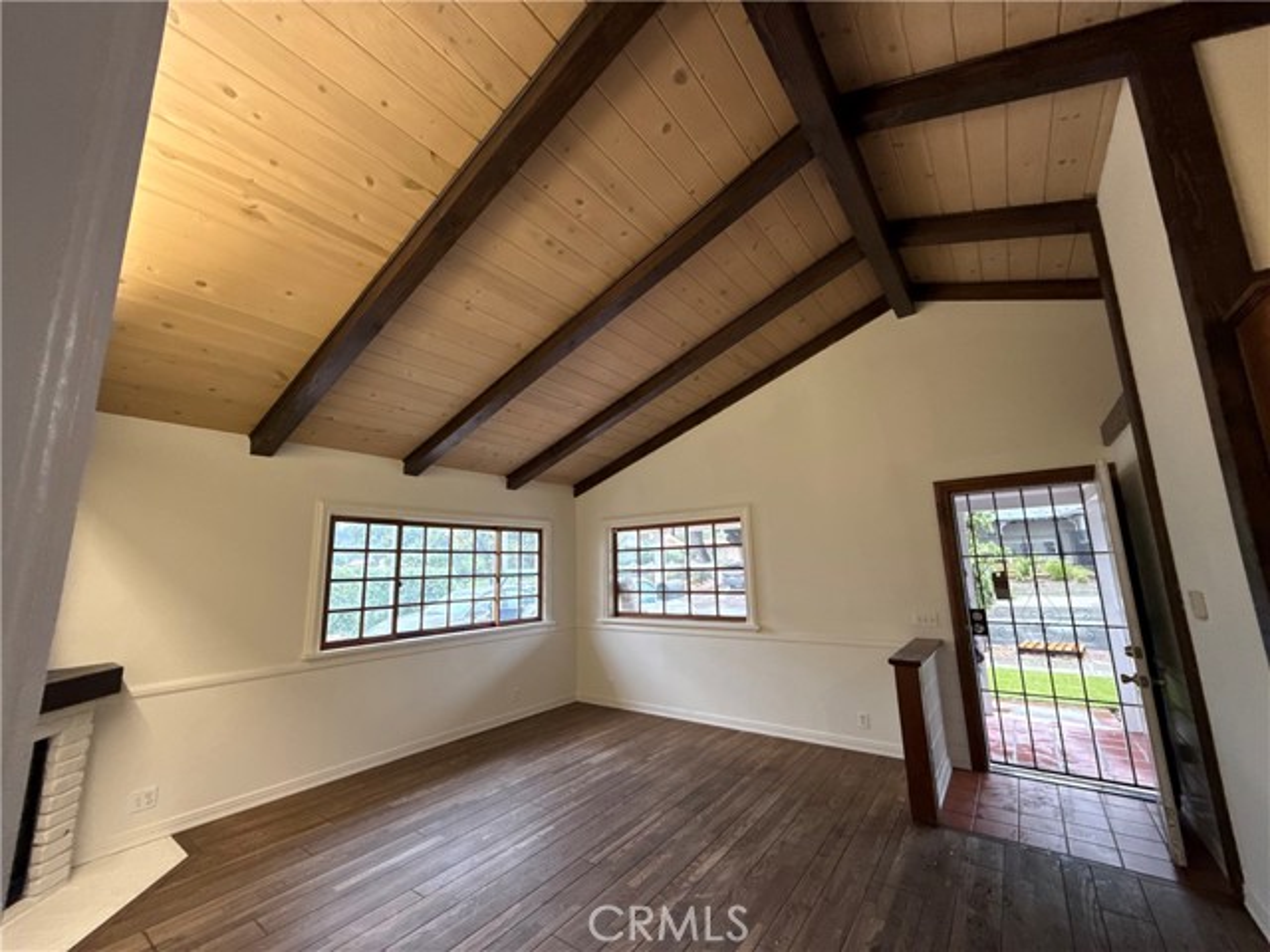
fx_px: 514
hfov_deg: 102.1
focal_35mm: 14
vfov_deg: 85.7
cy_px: 476
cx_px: 635
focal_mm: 2.22
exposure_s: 1/60
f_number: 2.2
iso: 400
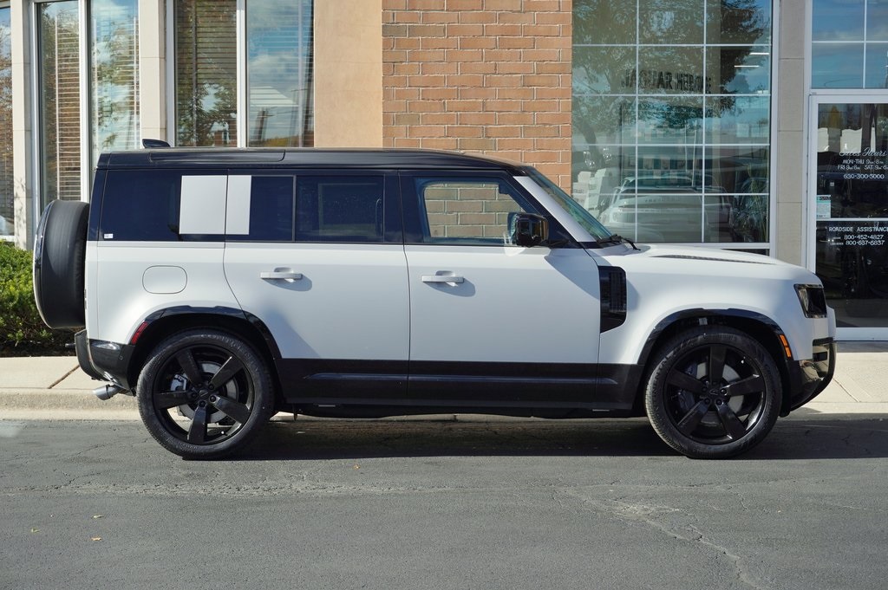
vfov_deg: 18.2
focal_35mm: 75
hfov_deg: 27.0
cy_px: 295
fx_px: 1848
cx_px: 444
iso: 100
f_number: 8
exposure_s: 1/320
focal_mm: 50
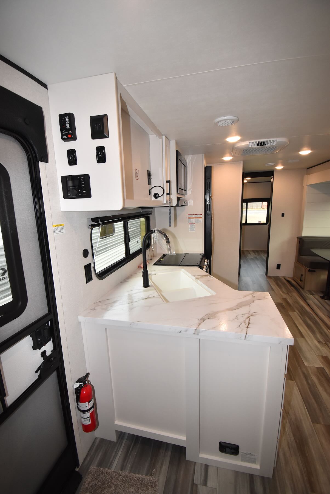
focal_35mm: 15
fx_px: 206
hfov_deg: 77.5
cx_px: 165
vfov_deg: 100.3
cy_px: 247
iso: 800
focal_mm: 10
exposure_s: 1/100
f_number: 5
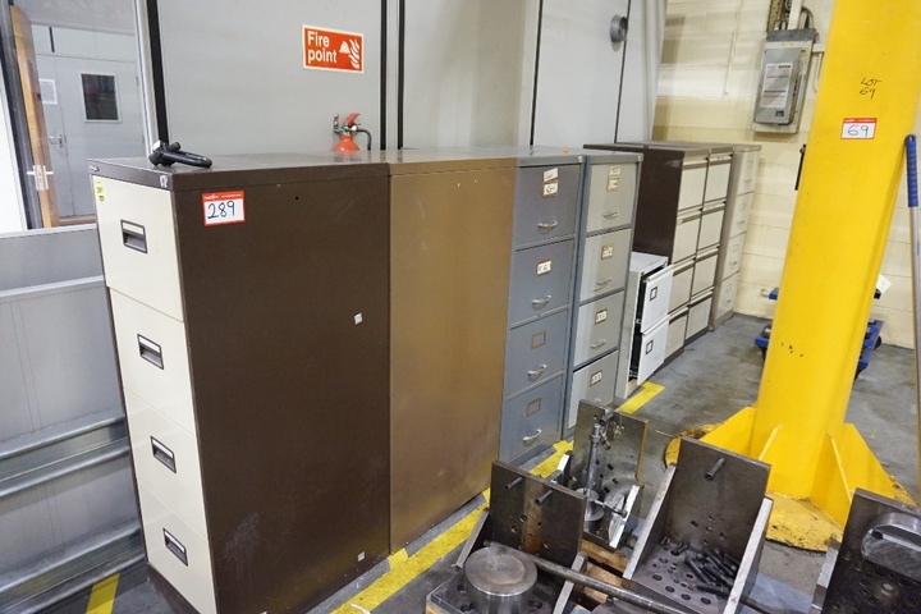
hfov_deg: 73.7
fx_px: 614
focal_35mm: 24
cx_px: 460
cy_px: 307
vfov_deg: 53.1
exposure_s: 1/80
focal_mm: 16
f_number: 3.5
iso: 3200
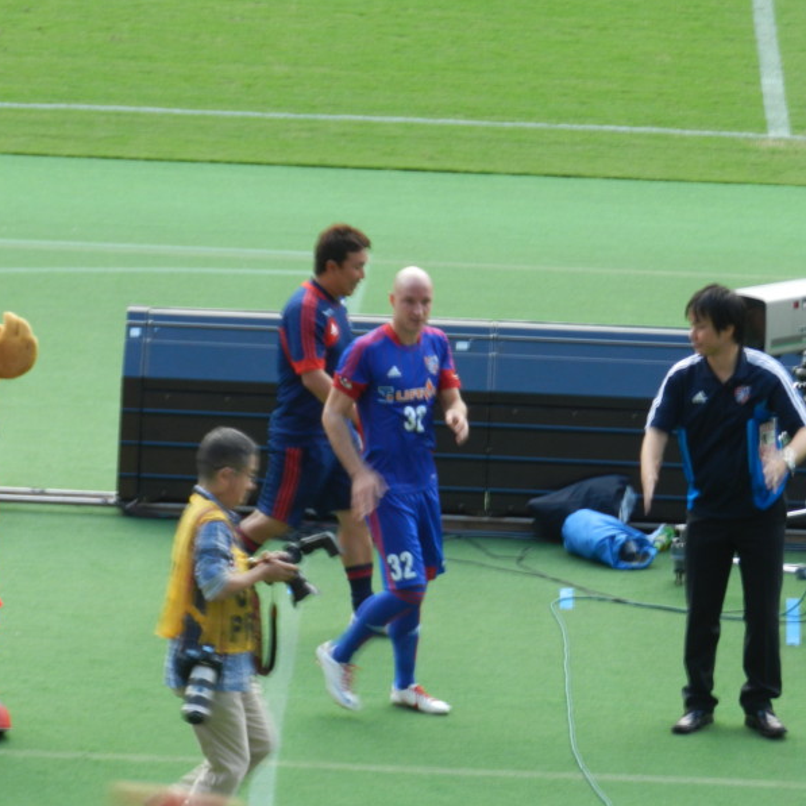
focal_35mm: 283
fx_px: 7455
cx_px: 352
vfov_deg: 6.2
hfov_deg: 6.2
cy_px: 402
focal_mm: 42.4
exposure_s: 1/50
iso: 180
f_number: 5.1
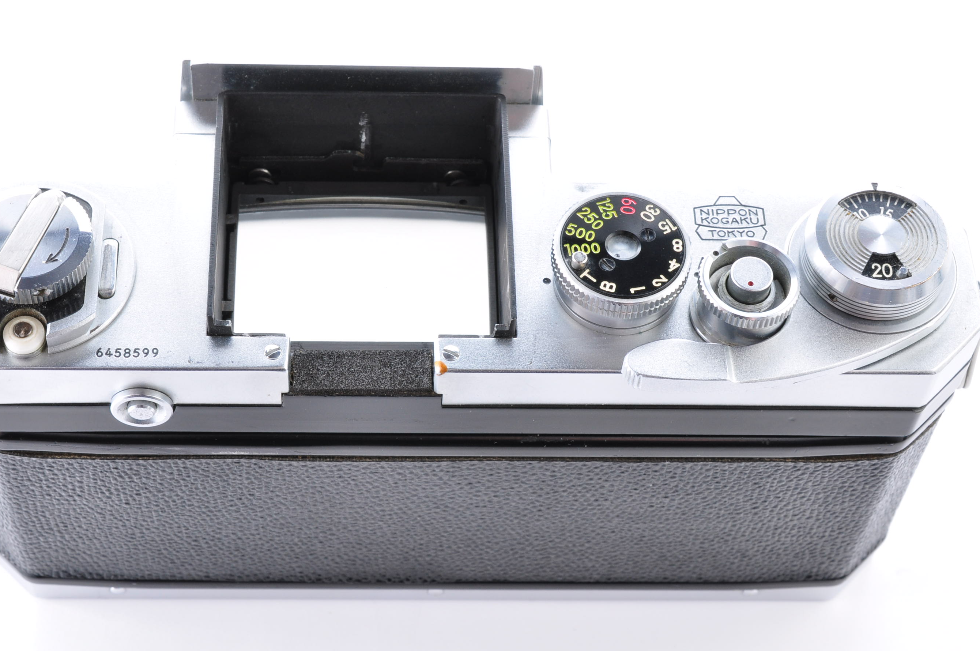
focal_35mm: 72
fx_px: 1958
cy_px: 293
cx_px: 408
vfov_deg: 18.9
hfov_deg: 28.1
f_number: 18
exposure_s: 1/200
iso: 200
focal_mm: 40
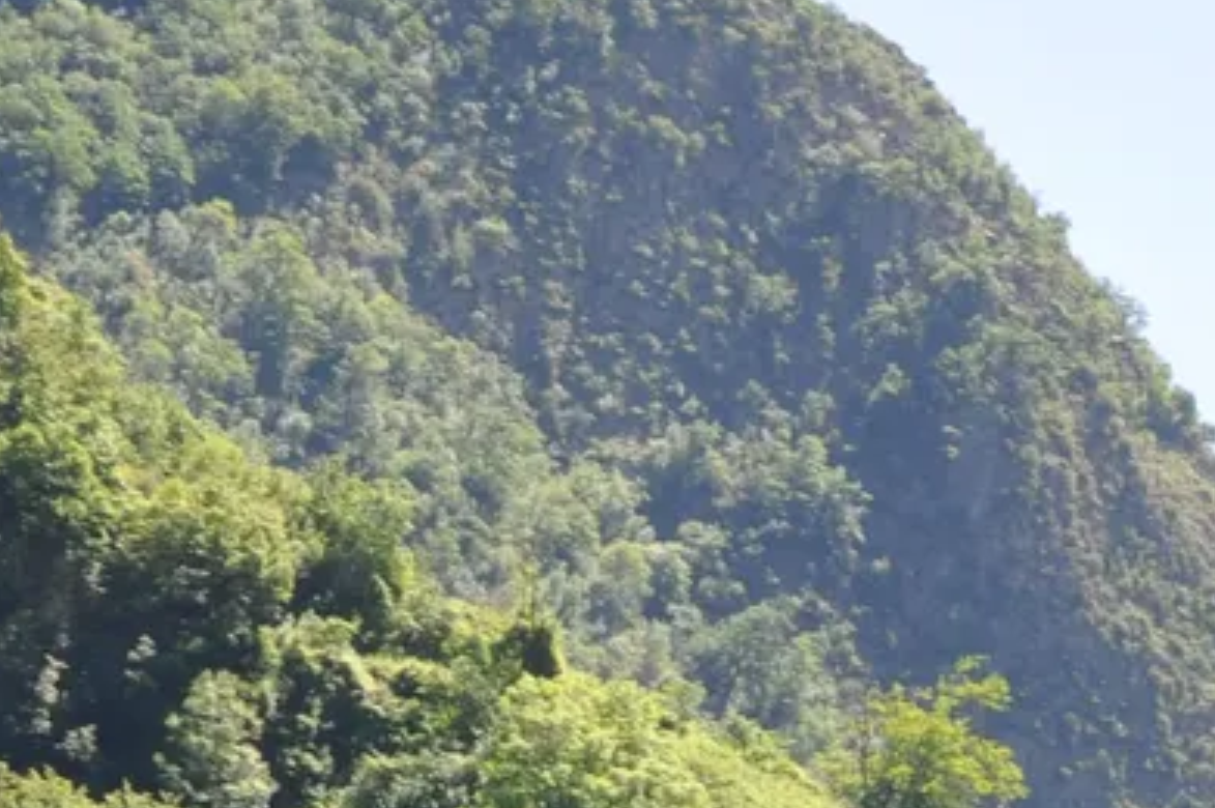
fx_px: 7452
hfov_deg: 9.1
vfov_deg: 6.1
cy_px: 1164
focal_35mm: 221
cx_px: 1718
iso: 200
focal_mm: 30
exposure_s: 1/200
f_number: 9
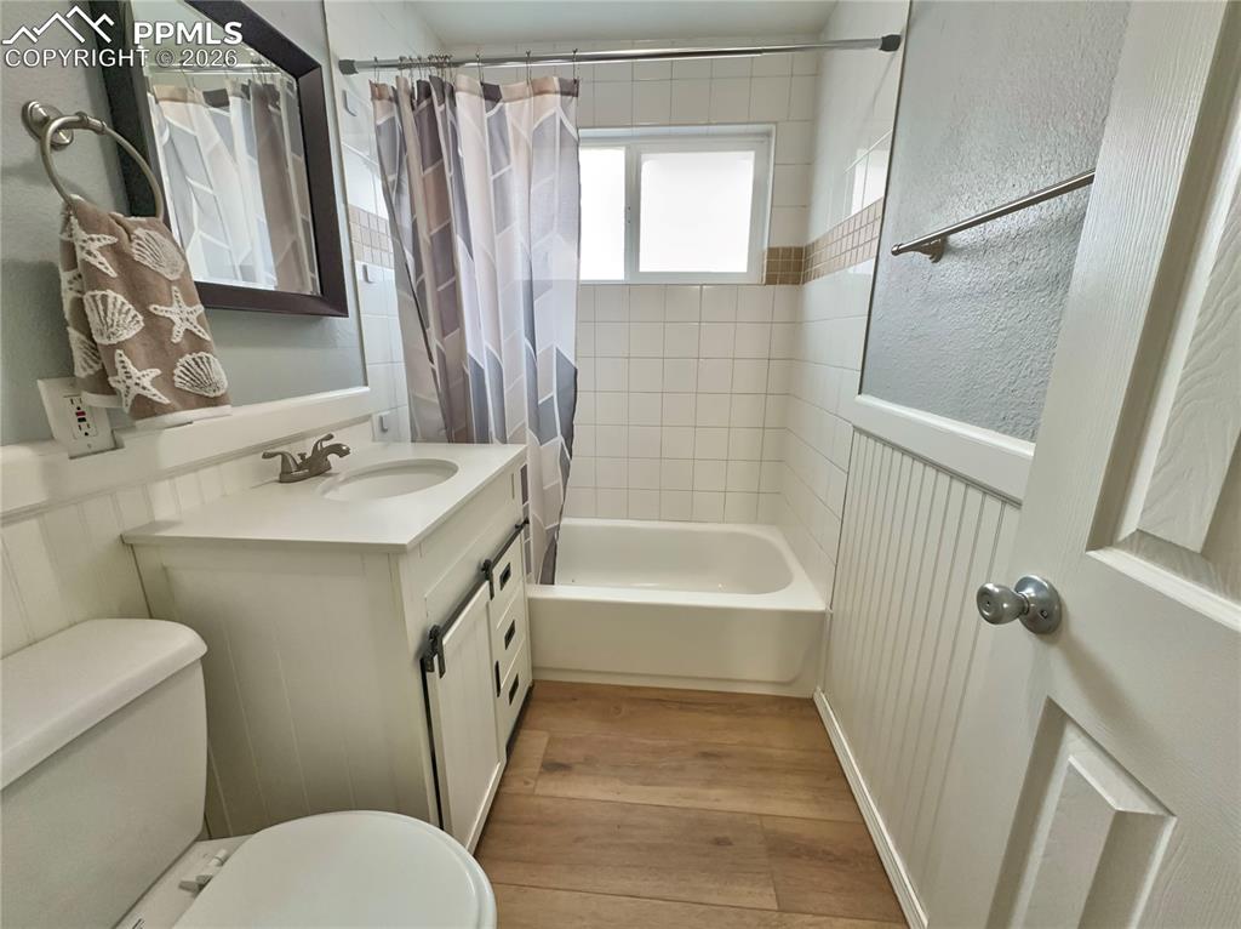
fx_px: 501
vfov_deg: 85.6
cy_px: 464
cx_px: 620
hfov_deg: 102.1
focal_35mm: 14
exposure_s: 1/60
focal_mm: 2.2
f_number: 2.2
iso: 250
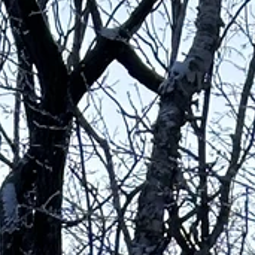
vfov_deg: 4.5
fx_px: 2975
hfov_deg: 4.9
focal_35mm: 357
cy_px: 1020
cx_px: 234
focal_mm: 6.86
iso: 80
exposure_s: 1/79
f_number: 1.78
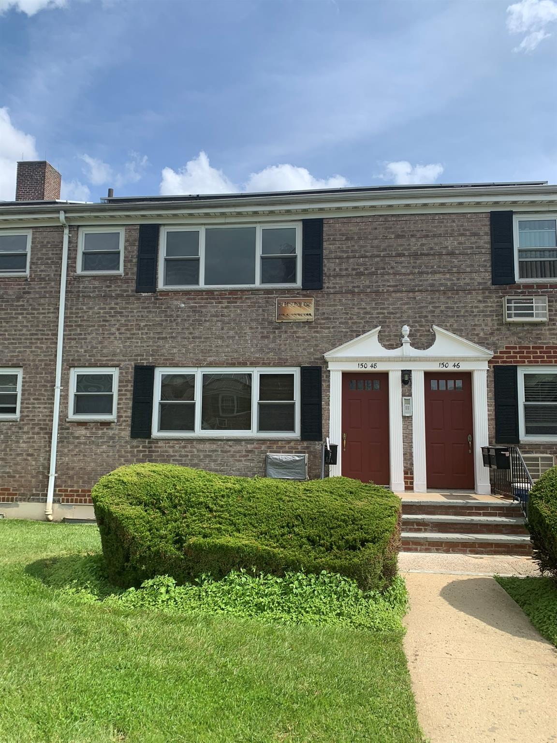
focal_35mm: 26
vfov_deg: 67.3
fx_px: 558
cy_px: 372
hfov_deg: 53.1
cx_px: 278
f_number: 1.8
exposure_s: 1/2033
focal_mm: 4.25
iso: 25
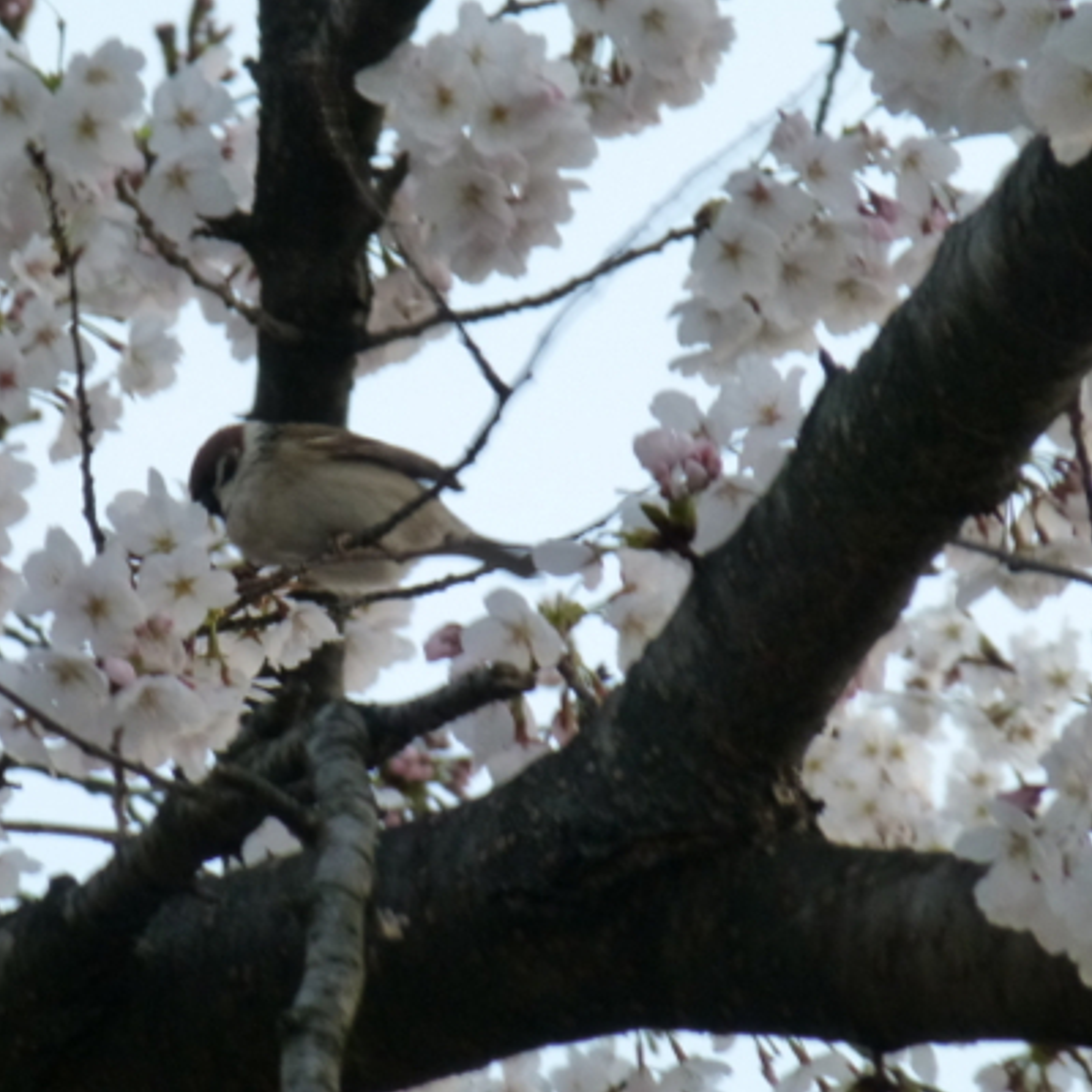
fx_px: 24269
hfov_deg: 2.6
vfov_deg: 2.6
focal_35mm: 680
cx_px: 426
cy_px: 576
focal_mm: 86
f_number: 6.4
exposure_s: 1/13
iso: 400
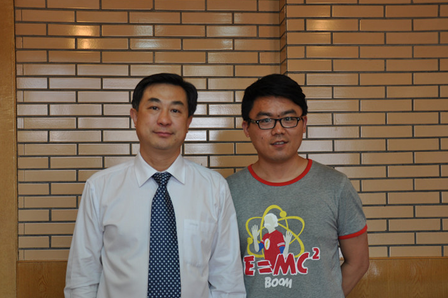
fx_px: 547
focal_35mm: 44
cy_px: 166
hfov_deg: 44.5
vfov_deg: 30.4
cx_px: 210
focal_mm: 26
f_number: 4
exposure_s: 1/30
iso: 320
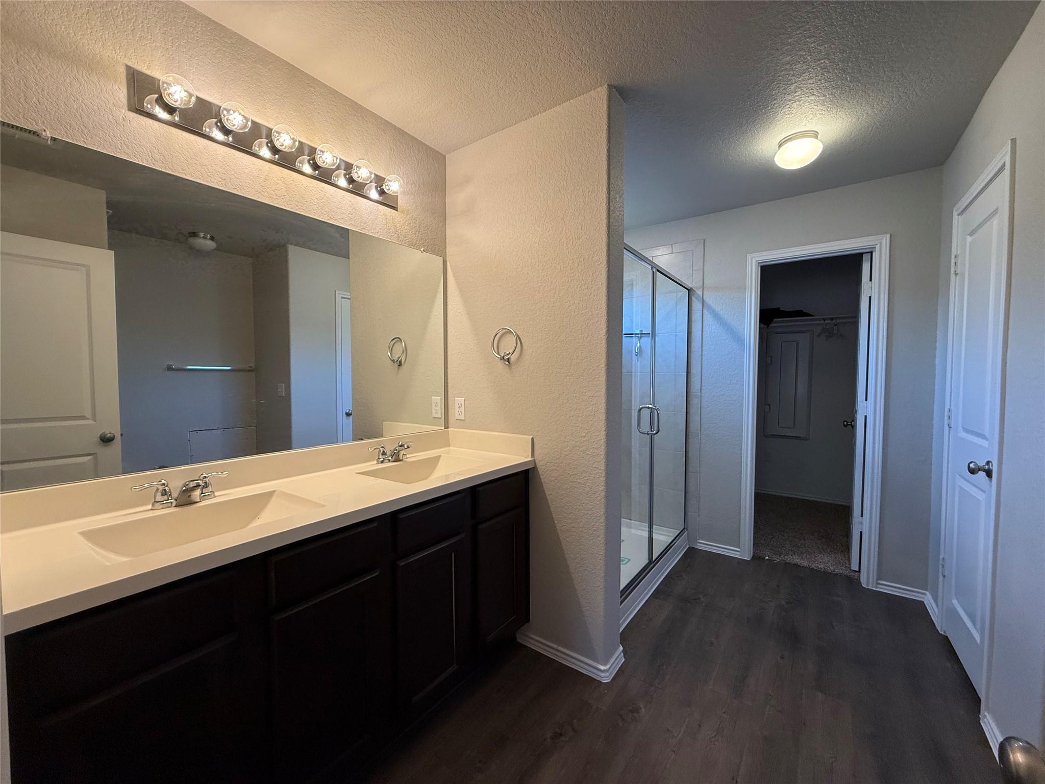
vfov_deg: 85.7
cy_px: 392
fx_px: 423
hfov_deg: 102.1
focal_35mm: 14
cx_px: 522
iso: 200
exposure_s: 1/120
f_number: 2.2
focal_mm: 2.22
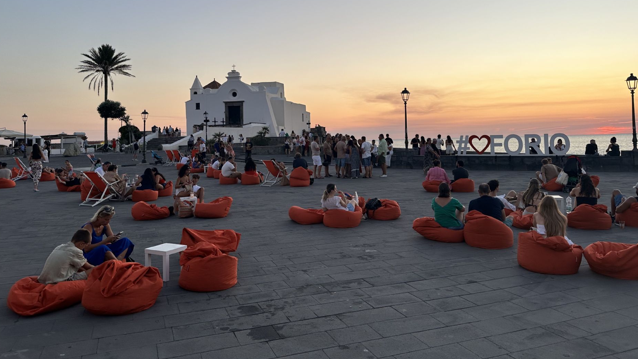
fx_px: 457
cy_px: 116
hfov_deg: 69.9
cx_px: 314
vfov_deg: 42.3
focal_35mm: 27
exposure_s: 1/221
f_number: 1.78
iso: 64
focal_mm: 6.86
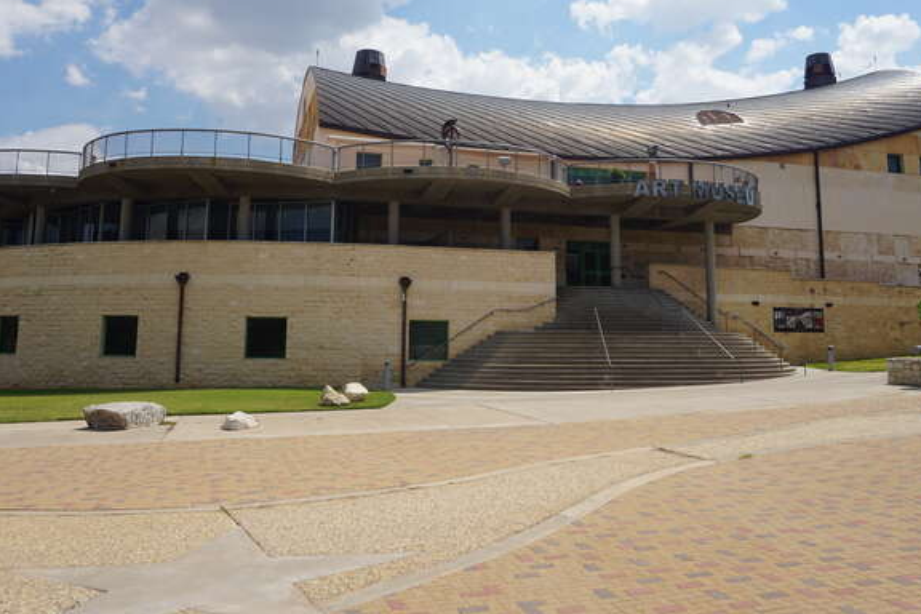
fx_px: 819
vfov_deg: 40.7
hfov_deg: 58.7
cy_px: 217
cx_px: 483
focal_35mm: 32
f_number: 11
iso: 100
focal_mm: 16
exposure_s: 1/250
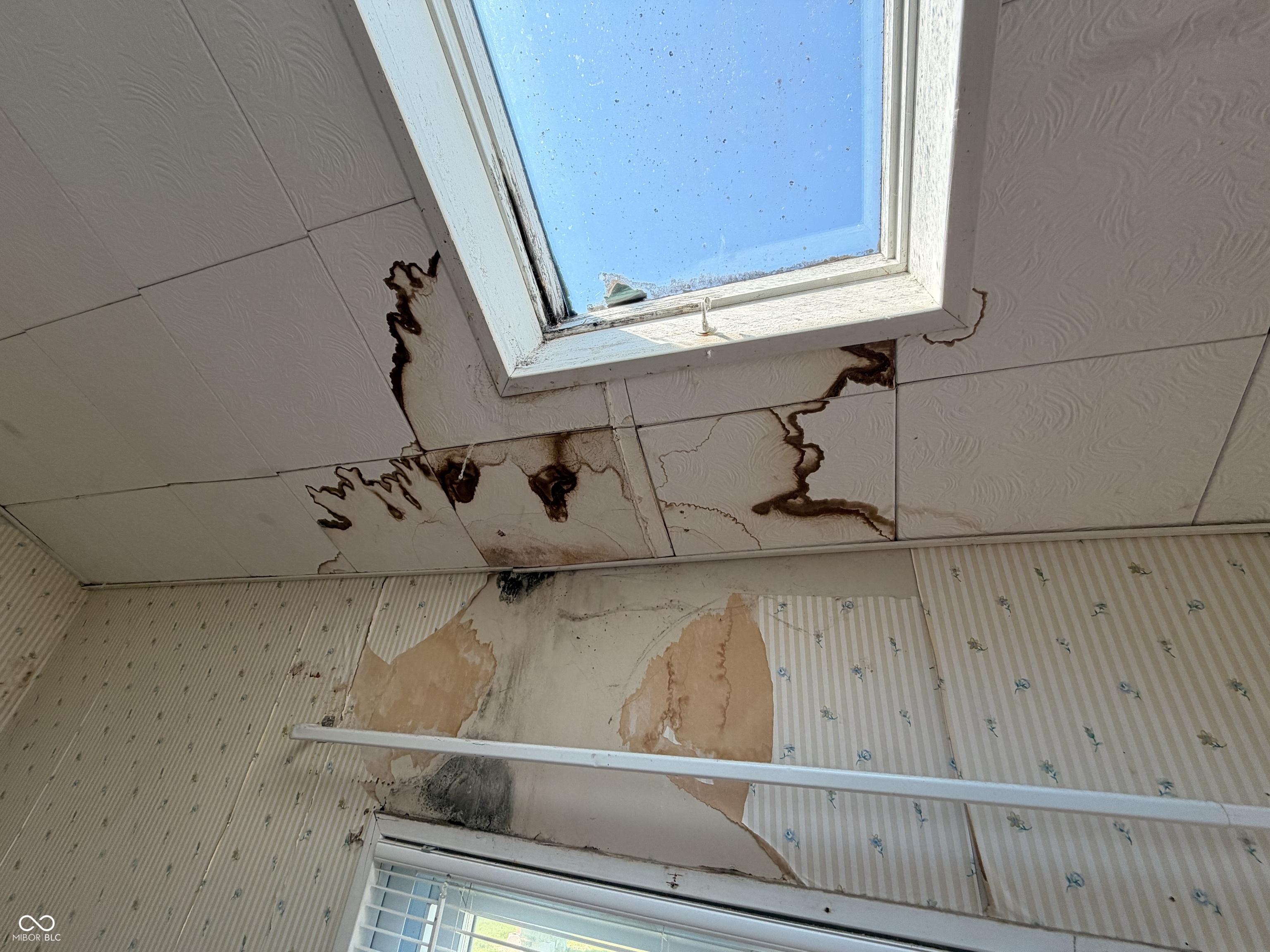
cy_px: 476
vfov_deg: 85.7
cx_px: 635
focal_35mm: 14
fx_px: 514
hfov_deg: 102.1
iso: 50
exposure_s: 1/160
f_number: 2.2
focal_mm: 2.22
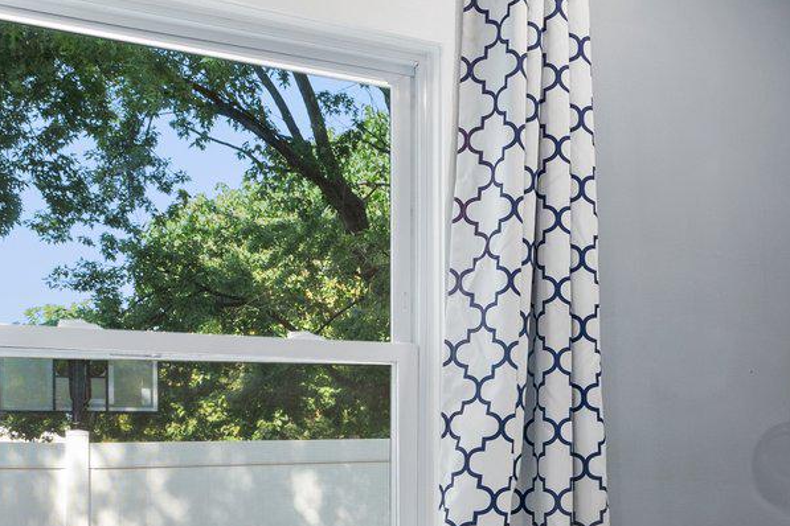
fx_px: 1053
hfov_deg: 34.8
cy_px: 517
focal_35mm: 48
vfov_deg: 26.7
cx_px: 887
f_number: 8
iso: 500
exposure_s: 1/5
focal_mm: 14
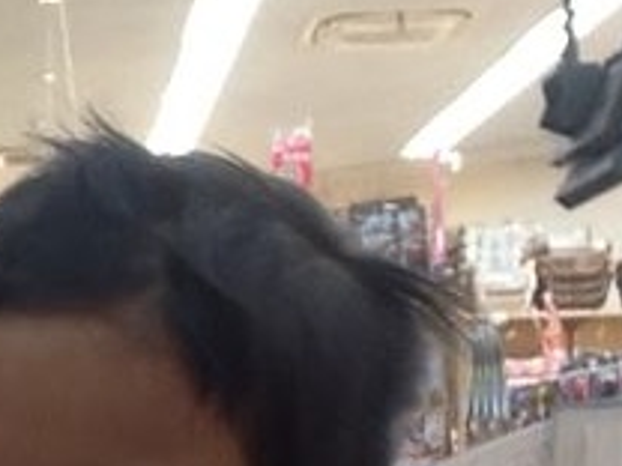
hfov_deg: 14.7
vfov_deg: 11.3
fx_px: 2282
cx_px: -248
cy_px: 648
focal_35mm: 127
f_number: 2.4
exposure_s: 1/40
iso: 50
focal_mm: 2.03
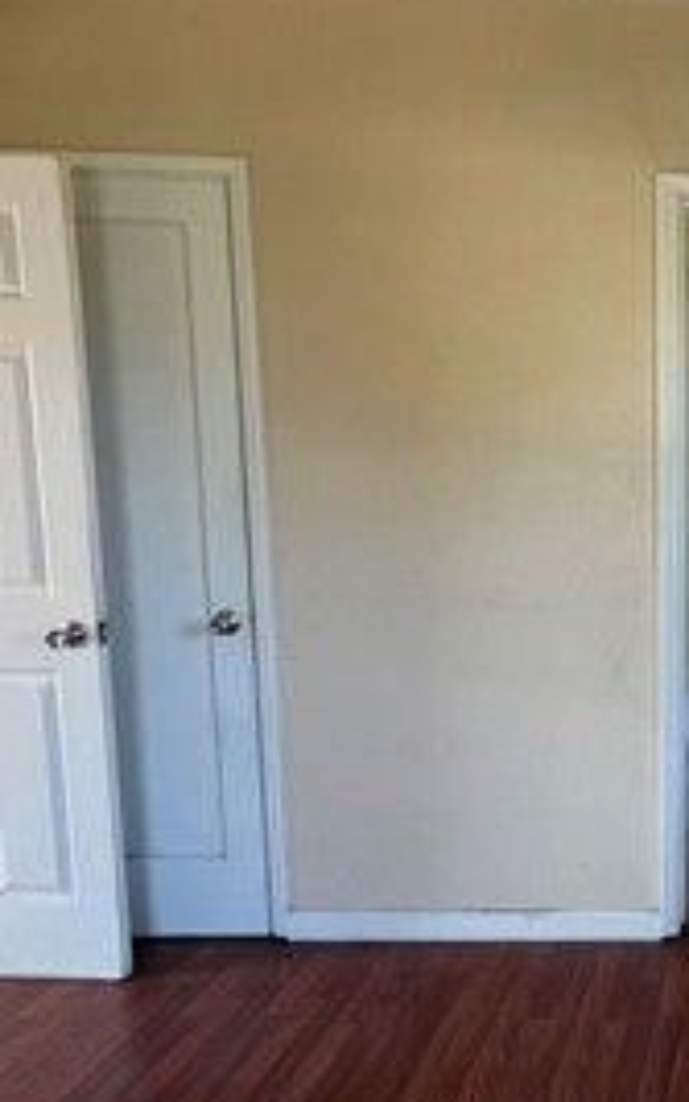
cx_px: 858
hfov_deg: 31.2
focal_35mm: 33
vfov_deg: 58.1
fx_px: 991
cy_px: 565
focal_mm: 1.57
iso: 200
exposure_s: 1/99
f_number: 1.8
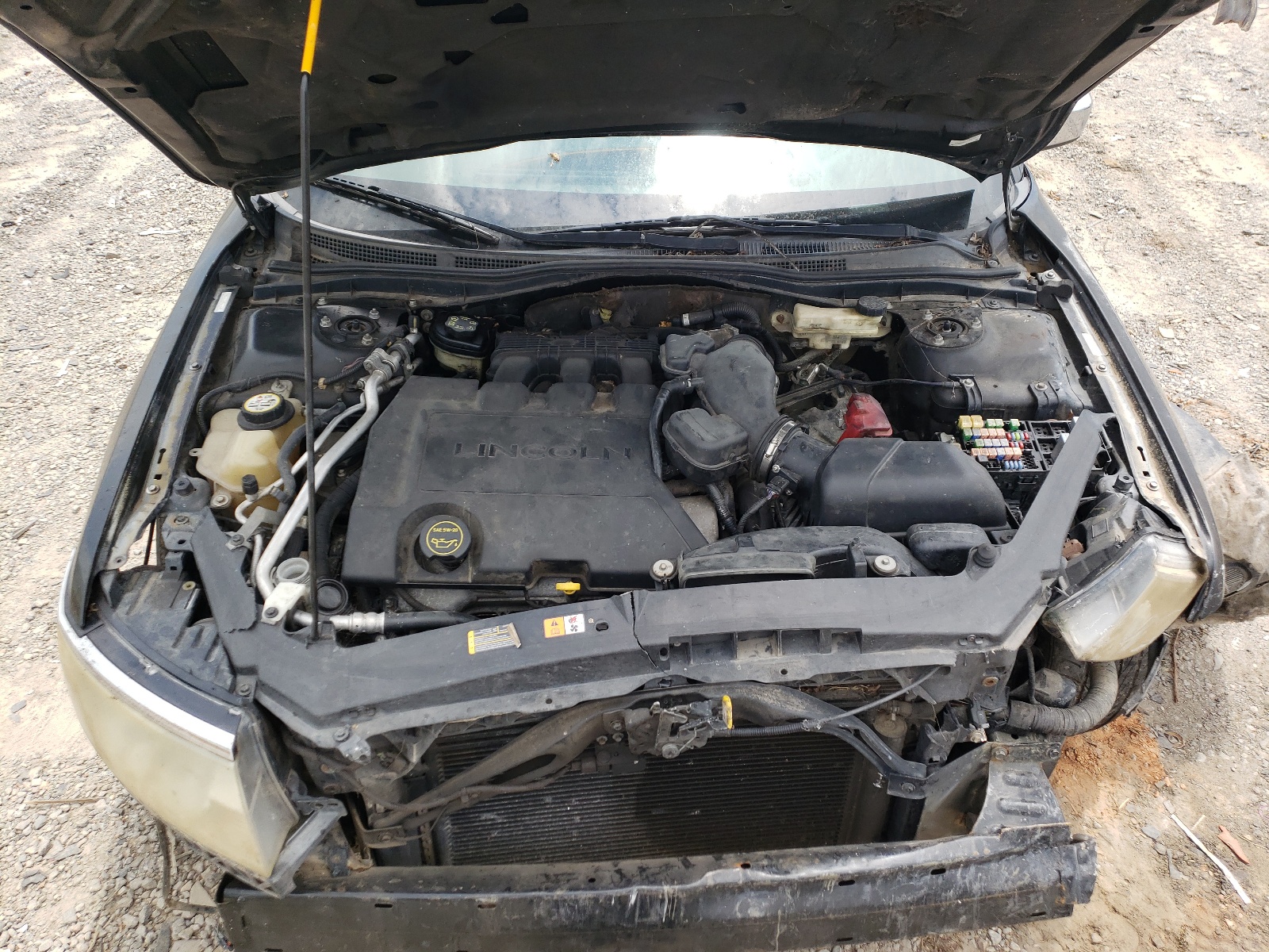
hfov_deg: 67.3
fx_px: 953
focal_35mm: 26
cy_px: 476
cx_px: 634
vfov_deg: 53.1
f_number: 1.5
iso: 50
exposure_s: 1/1250
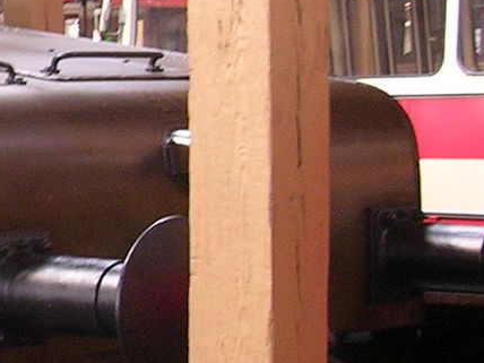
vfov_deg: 10.4
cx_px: -318
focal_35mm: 142
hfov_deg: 12.9
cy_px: 102
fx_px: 1985
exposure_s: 1/5.5
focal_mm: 5.8
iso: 70
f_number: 2.8
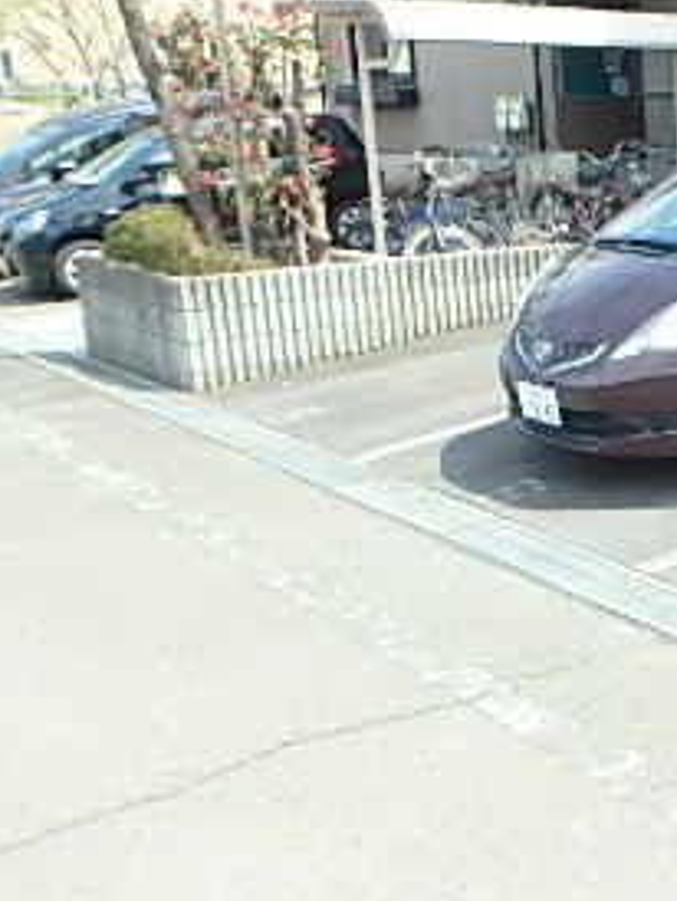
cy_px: 408
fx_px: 1276
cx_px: 992
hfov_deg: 24.0
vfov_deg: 38.8
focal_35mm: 49
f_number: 3.5
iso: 125
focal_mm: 3.7
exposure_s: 1/320
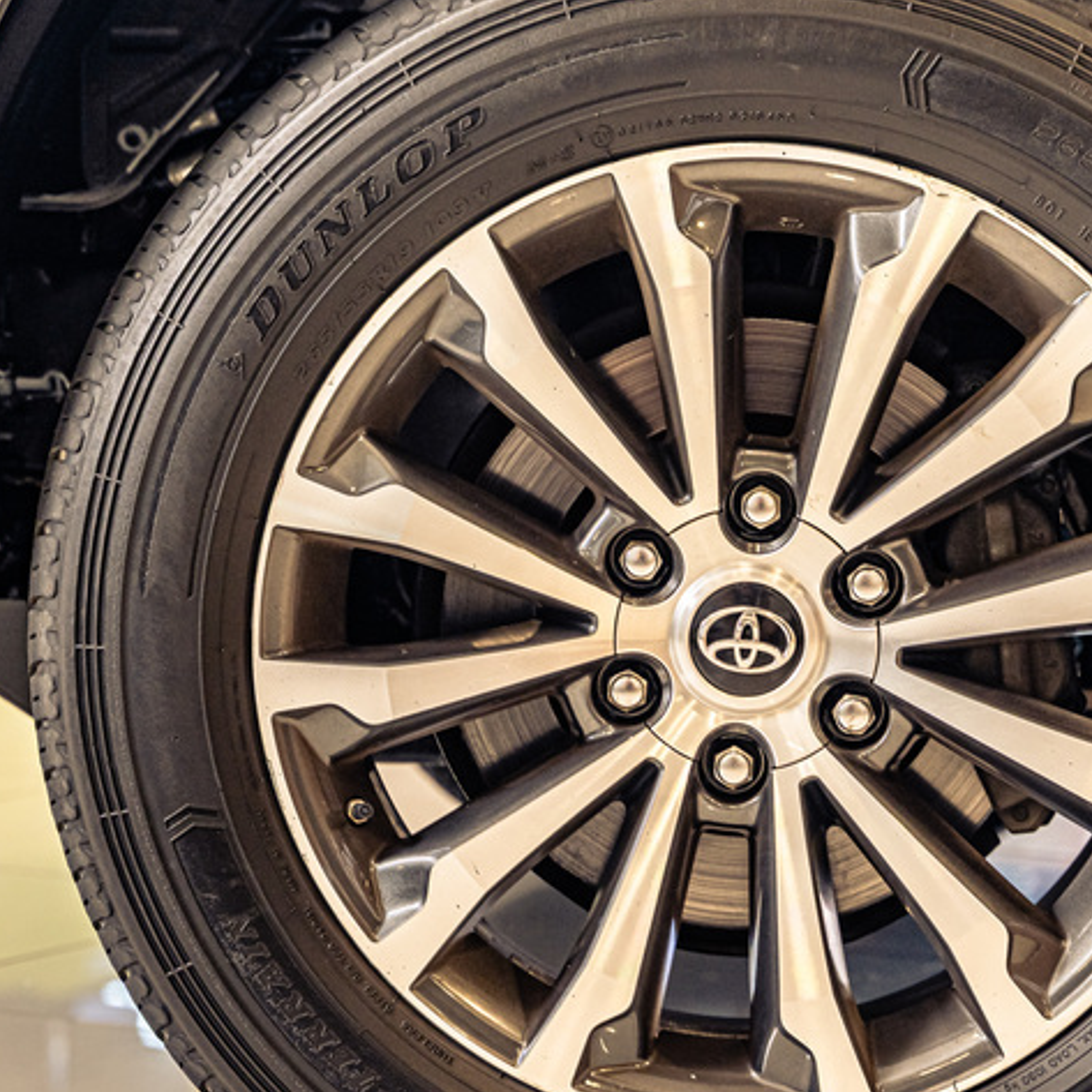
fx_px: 4461
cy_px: 633
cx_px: 726
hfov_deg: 13.9
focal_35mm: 125
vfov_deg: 13.9
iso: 500
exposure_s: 1/125
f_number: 4
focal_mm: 68
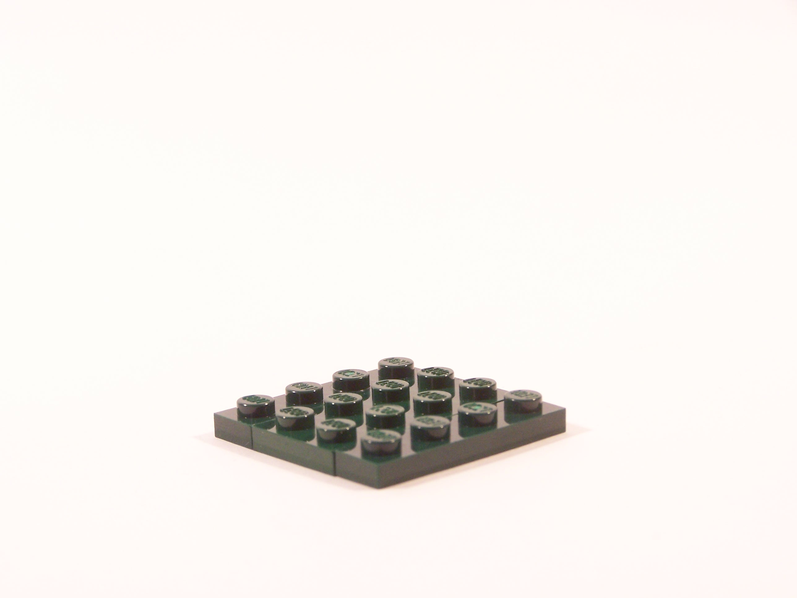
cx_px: 398
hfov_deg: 20.9
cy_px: 299
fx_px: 2164
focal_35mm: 94
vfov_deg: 15.7
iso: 200
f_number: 3.6
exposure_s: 1/20
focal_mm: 15.6
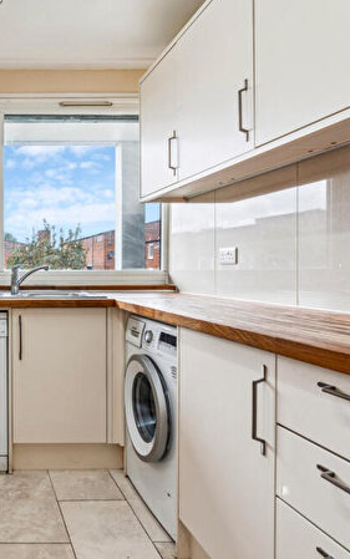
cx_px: -59
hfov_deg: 36.7
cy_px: 272
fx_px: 412
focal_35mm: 27
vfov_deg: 68.4
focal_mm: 17
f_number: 11
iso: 400
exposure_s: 1/25
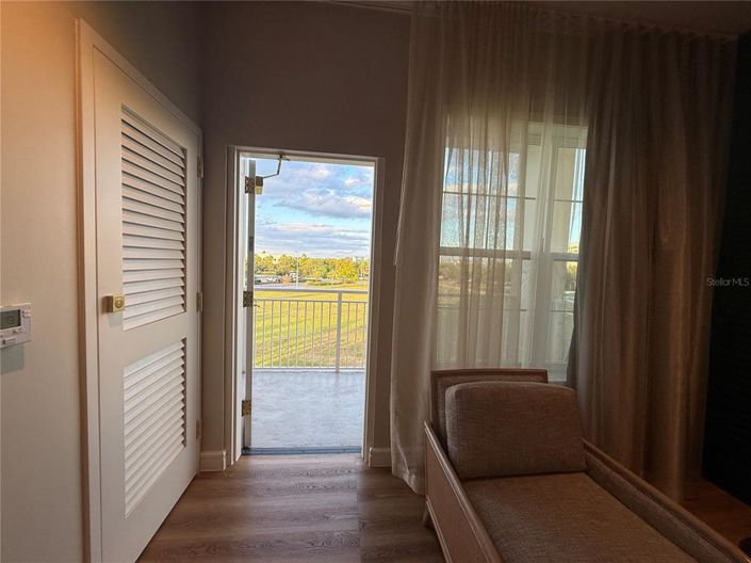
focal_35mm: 14
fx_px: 304
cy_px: 282
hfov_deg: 102.1
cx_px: 376
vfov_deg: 85.6
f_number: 2.2
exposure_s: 1/154
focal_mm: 2.22
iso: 50
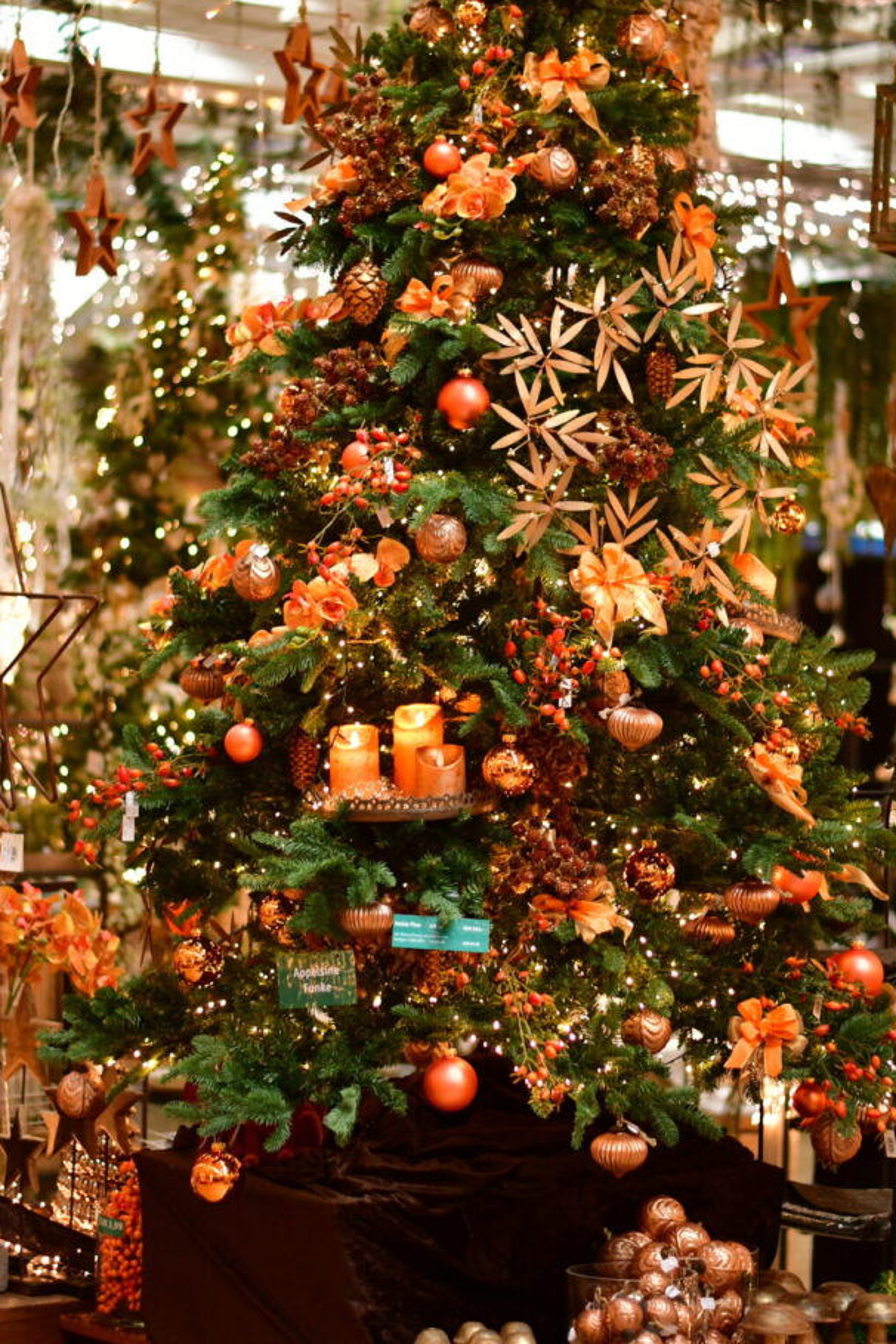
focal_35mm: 95
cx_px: 438
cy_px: 611
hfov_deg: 14.4
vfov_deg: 21.5
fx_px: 3546
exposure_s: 1/100
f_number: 1.8
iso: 1000
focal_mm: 50
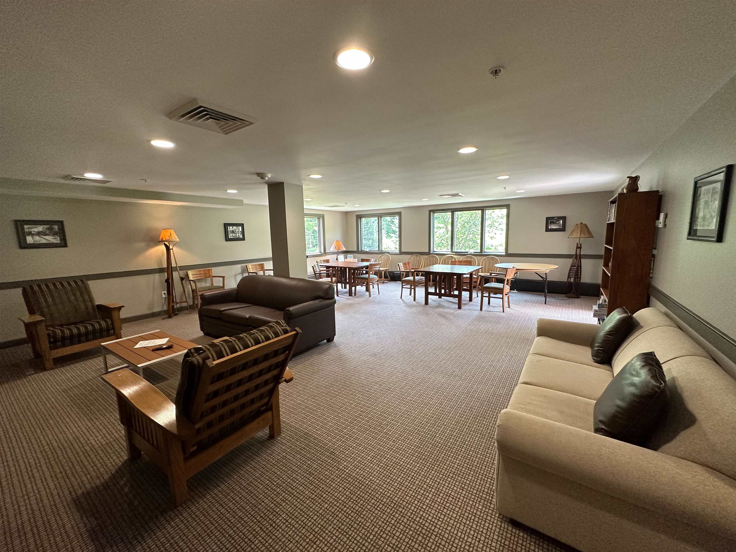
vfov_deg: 85.7
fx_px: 298
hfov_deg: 102.1
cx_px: 368
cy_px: 276
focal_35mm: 14
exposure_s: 1/120
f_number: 2.2
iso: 250
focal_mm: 2.22
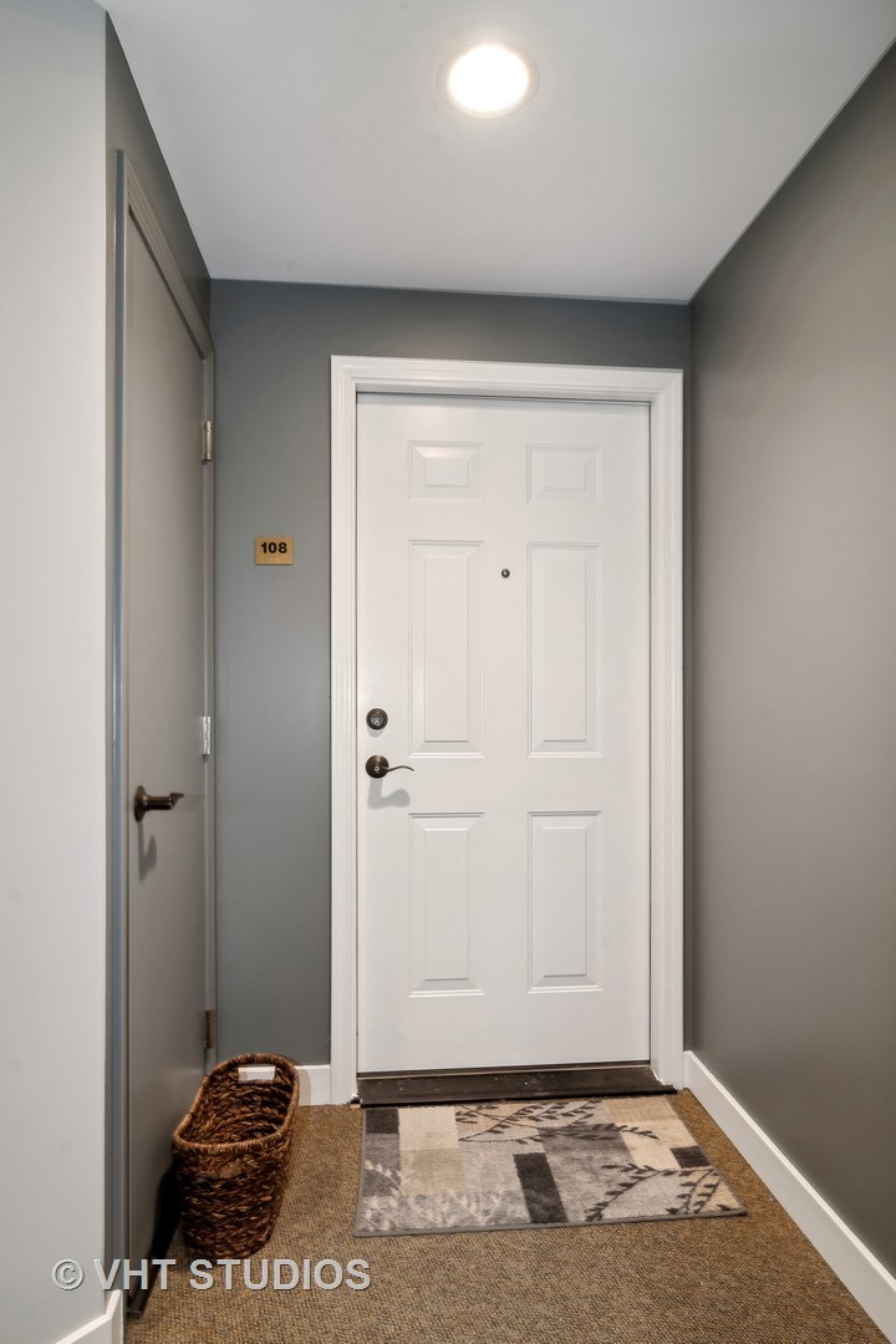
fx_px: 672
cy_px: 672
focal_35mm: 18
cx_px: 448
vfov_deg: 90.0
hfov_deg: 67.4
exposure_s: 1/3.33
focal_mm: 12
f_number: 9
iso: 100
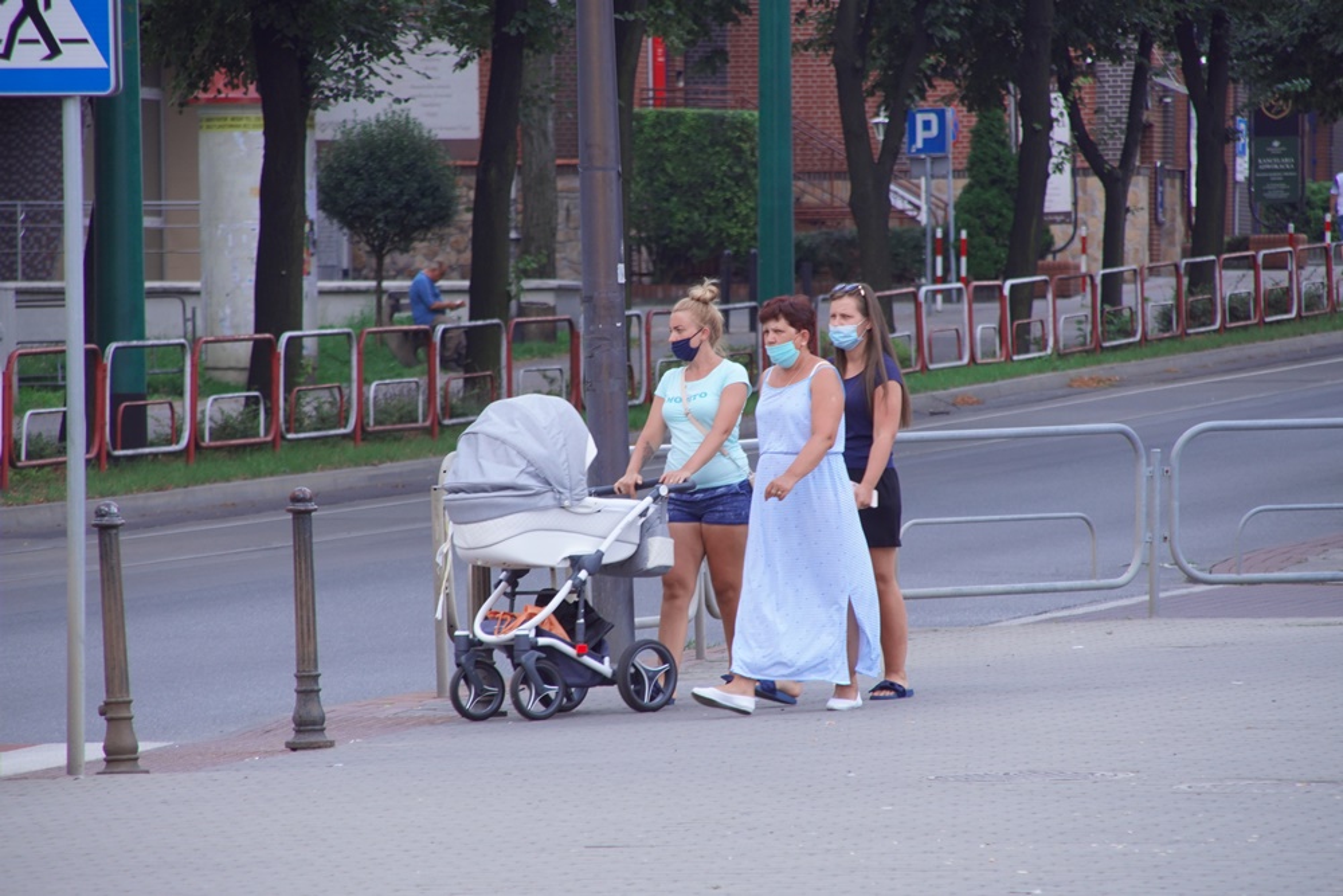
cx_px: 672
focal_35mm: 300
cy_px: 448
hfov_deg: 6.9
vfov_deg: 4.6
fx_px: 11193
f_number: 8
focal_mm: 200
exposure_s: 1/200
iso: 400
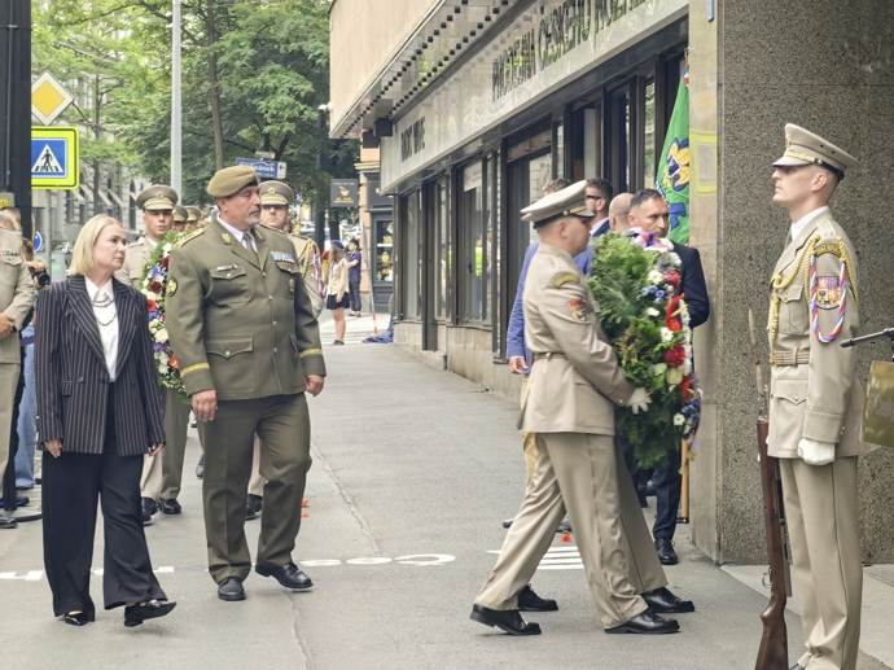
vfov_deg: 15.4
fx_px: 2478
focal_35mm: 96
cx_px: 447
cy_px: 335
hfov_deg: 20.4
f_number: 3.5
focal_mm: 16.85
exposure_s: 1/100
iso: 80
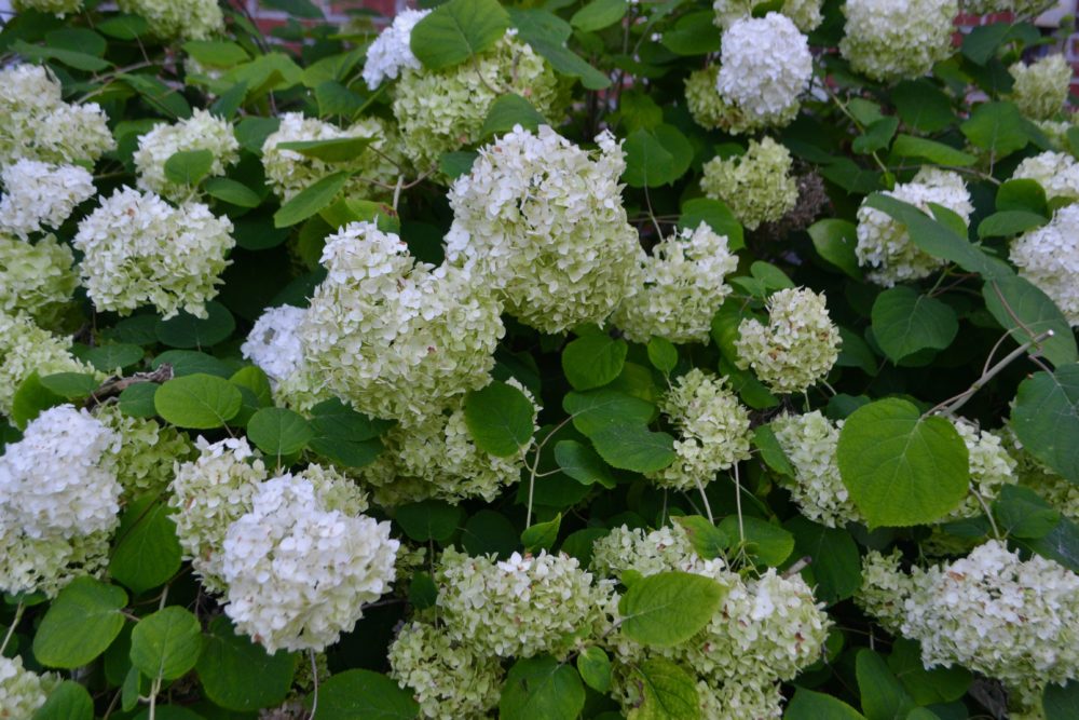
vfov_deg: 40.0
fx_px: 989
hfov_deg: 57.2
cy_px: 360
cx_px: 540
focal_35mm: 33
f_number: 5
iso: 400
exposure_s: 1/100
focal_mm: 22
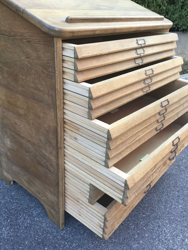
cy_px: 125
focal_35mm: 31
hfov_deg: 45.4
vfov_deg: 58.4
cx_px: 94
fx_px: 224
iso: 40
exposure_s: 1/100
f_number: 2.4
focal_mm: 3.3
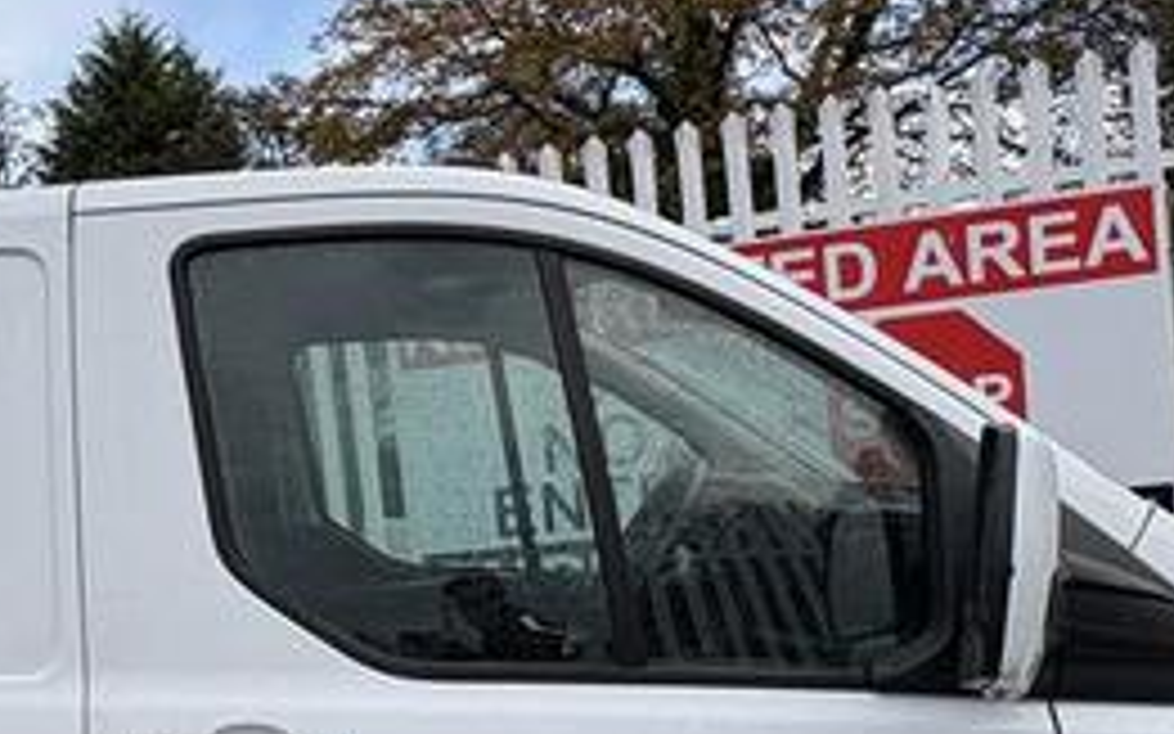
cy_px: 585
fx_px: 1631
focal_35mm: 51
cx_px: 216
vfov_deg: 24.9
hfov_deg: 38.0
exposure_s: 1/1020
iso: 40
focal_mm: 2.22
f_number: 2.2
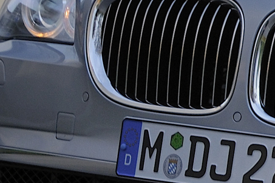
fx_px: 3487
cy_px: 10
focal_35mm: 457
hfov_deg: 4.4
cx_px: 625
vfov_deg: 3.0
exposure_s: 1/40
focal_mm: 46
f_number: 11
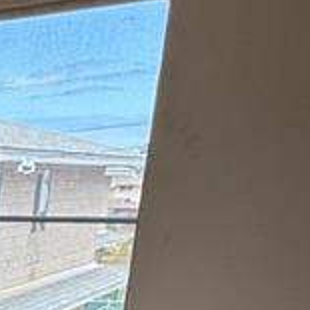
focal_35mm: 96
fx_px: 973
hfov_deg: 12.6
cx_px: -496
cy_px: 432
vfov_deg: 16.8
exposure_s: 1/116
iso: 64
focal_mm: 2.22
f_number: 2.2
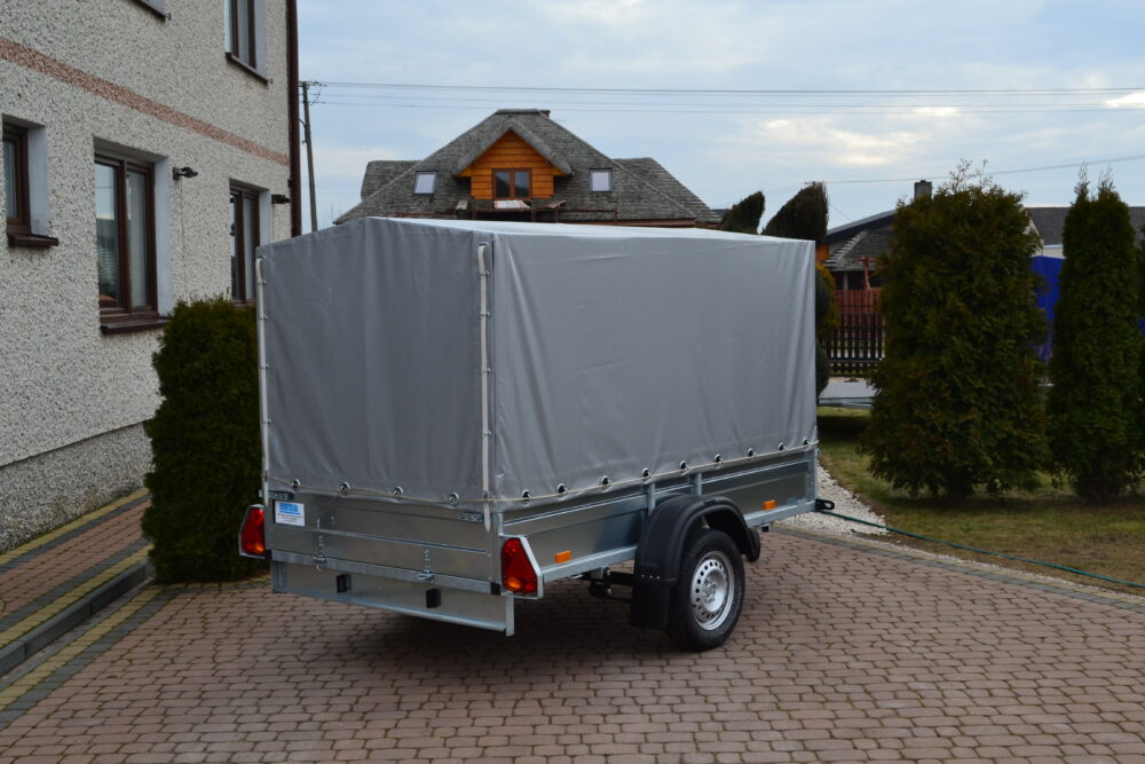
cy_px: 382
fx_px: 1431
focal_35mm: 45
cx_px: 572
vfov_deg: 29.9
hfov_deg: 43.6
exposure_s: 1/160
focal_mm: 30
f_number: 9
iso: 400
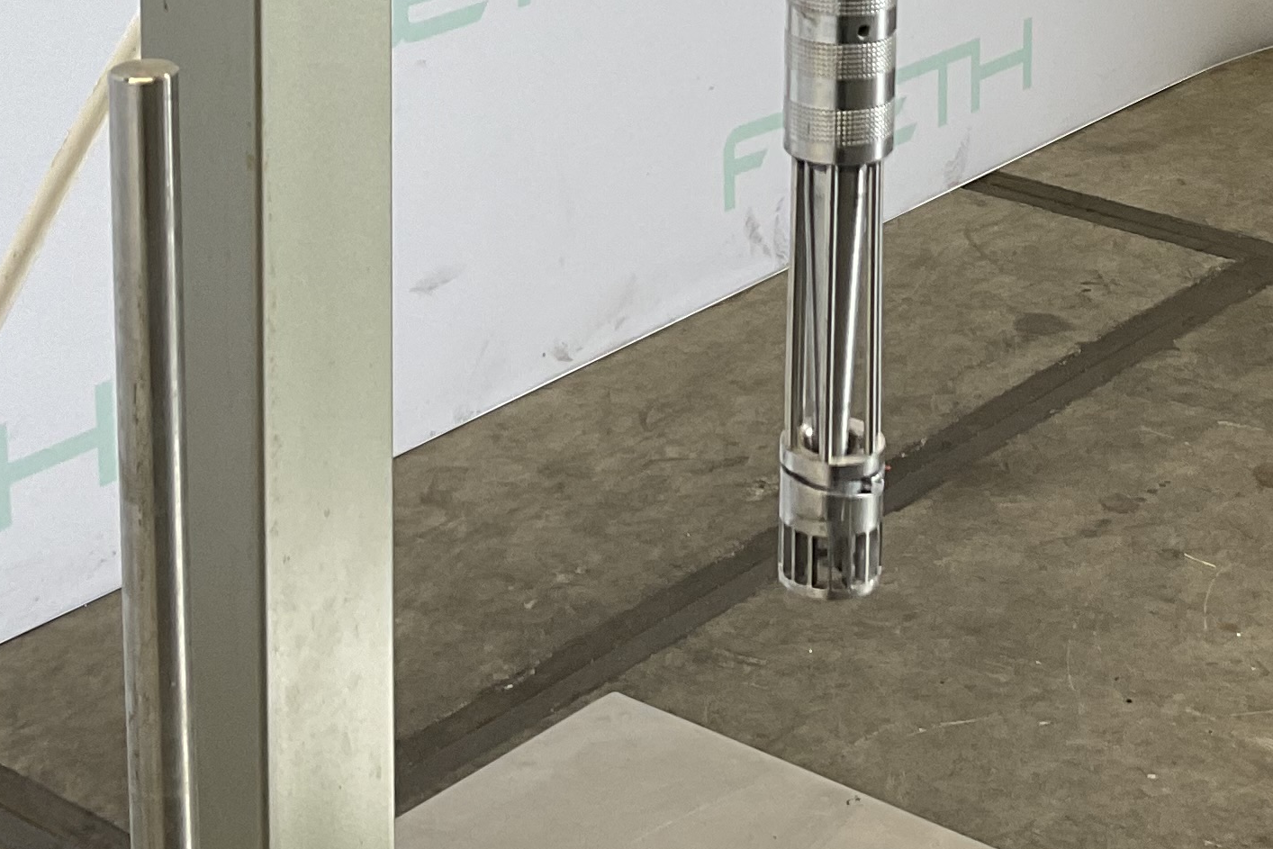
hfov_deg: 23.5
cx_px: 856
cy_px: -441
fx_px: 3041
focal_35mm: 86
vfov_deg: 14.7
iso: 50
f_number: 1.8
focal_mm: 3
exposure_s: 1/100
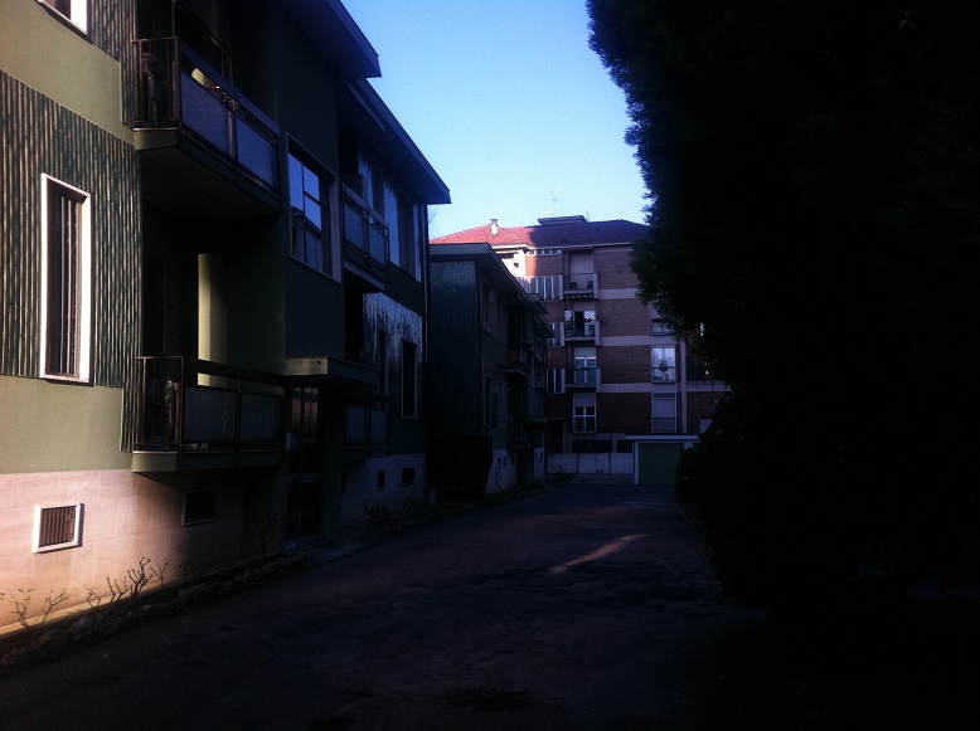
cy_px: 366
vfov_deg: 40.6
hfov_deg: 52.7
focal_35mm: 35
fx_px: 989
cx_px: 490
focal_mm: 3.85
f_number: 2.8
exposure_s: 1/452
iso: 80
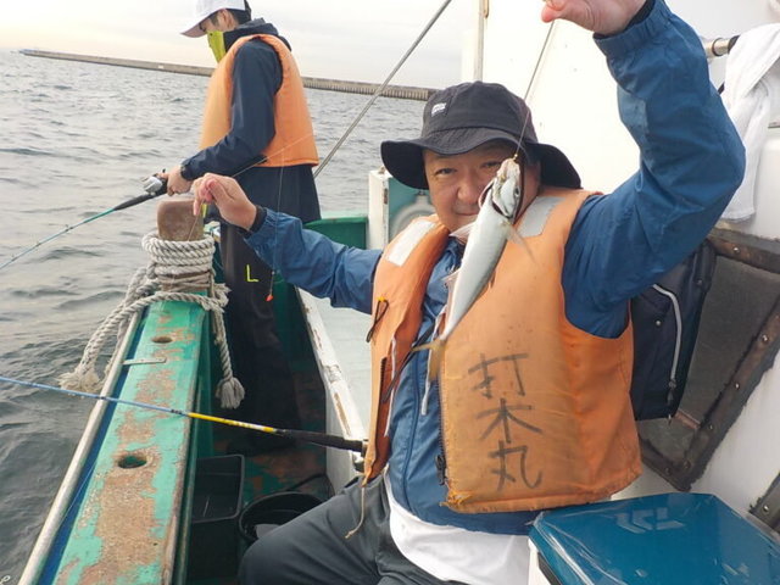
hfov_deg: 60.0
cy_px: 292
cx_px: 390
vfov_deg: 46.8
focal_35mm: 30
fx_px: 676
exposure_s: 1/250
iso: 125
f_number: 3.3
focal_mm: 4.1
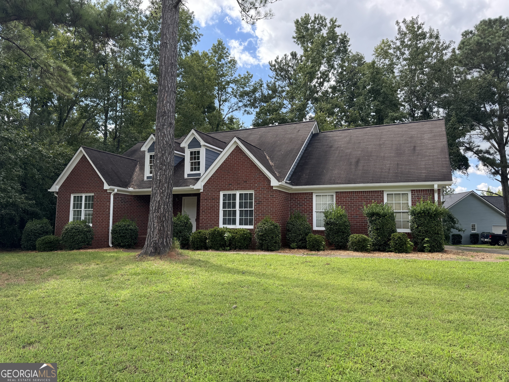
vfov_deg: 56.8
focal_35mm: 24
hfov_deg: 71.6
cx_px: 254
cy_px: 191
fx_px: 353
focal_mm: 6.76
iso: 80
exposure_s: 1/651
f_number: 1.78
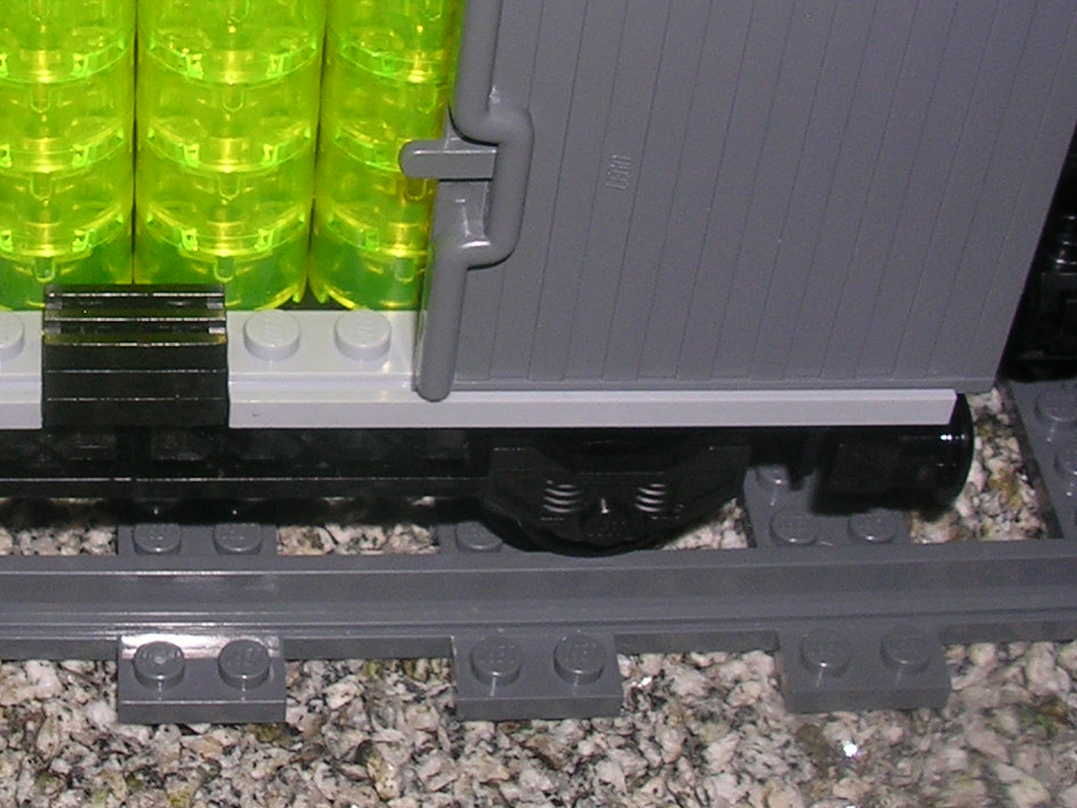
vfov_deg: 17.9
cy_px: 193
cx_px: 137
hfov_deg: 23.3
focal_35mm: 82
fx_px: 2552
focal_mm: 5.8
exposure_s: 1/60.1
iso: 50
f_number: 5.6
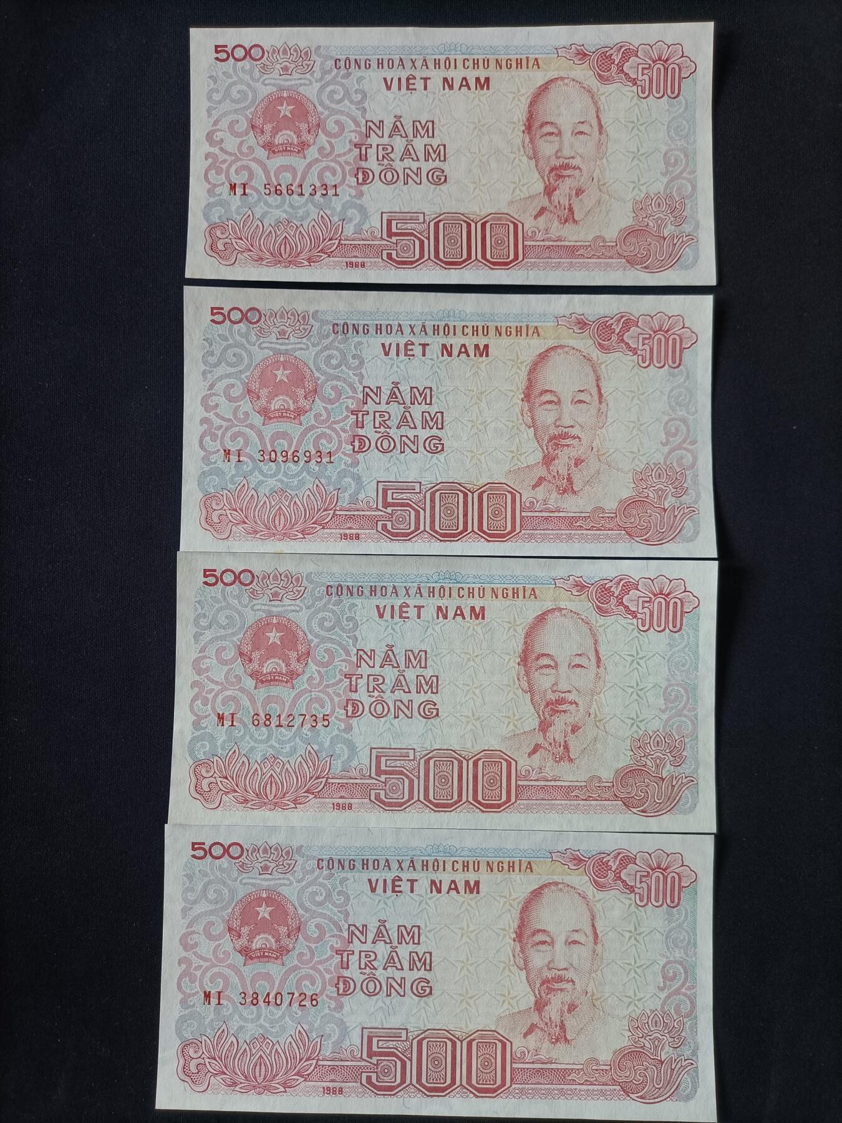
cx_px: 421
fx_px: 843
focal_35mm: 26
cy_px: 562
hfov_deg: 53.1
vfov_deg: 67.3
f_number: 1.8
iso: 688
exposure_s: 1/33.3
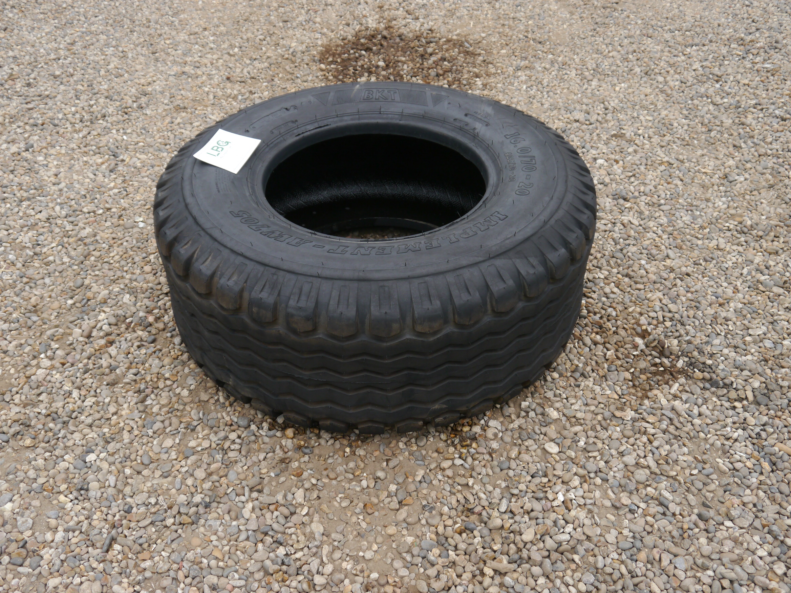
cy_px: 296
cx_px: 396
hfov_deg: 51.4
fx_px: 823
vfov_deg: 39.7
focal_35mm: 36
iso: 160
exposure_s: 1/160
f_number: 5
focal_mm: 18
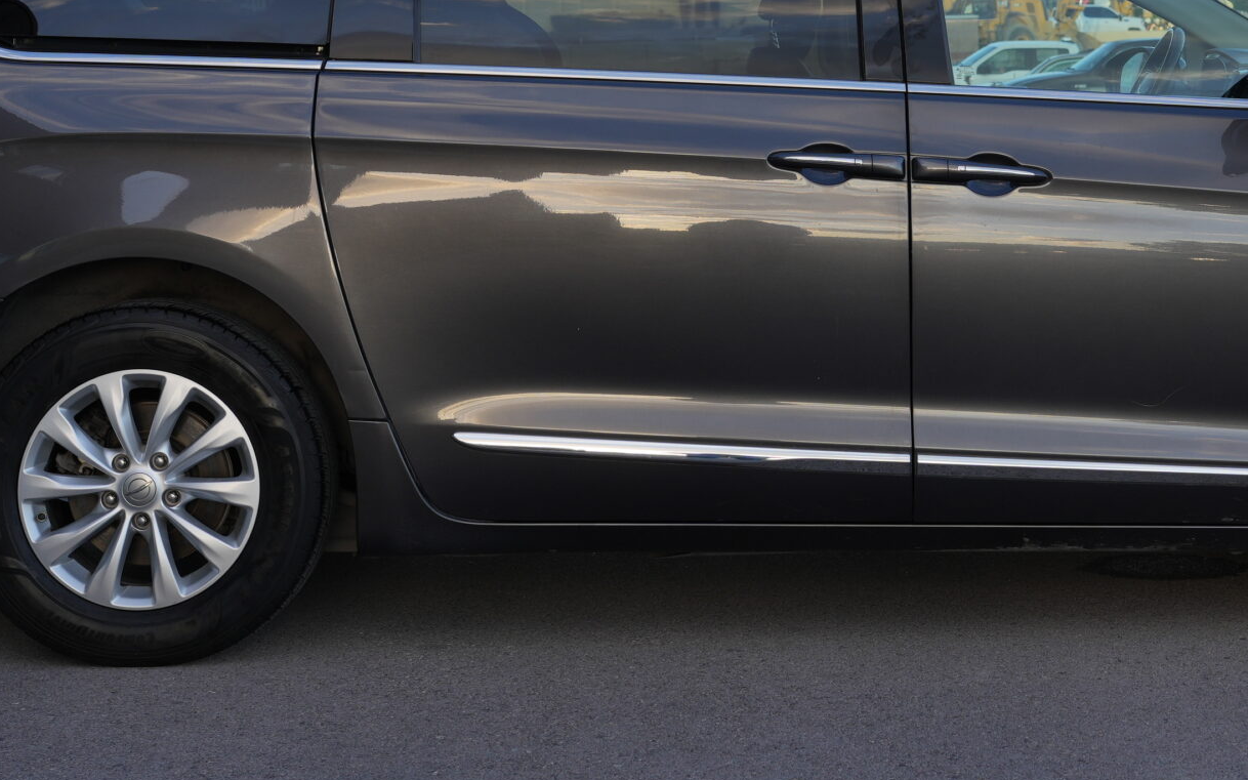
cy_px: 29
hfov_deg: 27.3
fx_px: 2551
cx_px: 846
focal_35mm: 75
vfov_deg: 17.1
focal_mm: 35
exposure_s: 1/80
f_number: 5
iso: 100
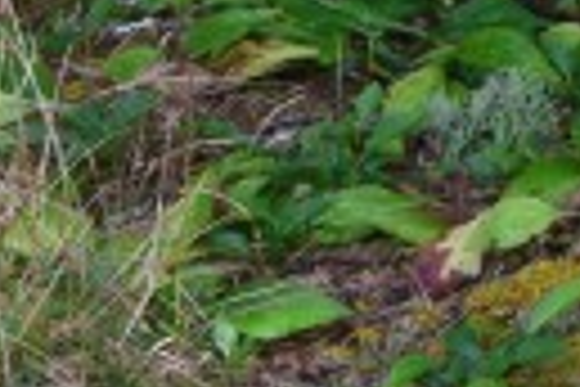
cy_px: -1008
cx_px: 2190
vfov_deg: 3.5
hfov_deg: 4.9
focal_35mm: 381
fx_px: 6138
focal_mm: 32
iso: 400
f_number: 9
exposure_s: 1/100
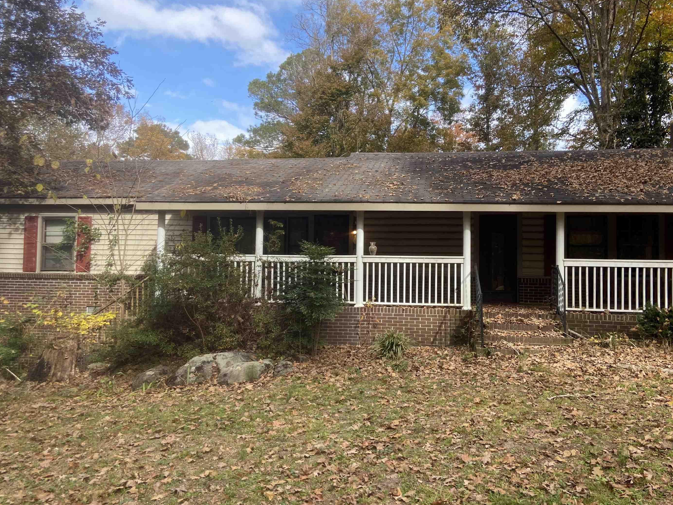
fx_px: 564
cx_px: 374
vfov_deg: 48.2
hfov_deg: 61.5
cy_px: 255
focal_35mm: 29
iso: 32
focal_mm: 4.25
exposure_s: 1/415
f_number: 1.8
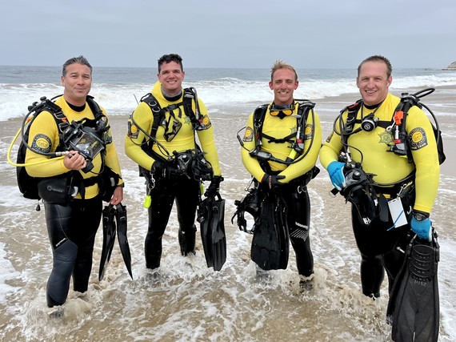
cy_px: 171
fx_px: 342
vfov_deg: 53.0
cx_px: 228
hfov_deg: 67.3
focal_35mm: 26
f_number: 1.6
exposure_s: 1/3049
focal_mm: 5.1
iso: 50
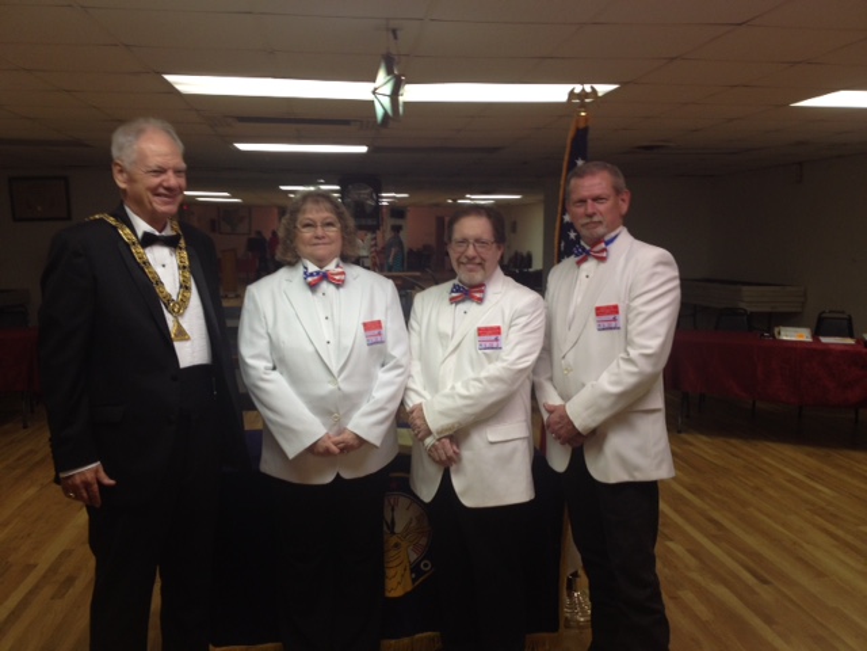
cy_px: 326
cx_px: 434
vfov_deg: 40.7
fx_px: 877
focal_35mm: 35
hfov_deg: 52.6
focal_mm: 4.28
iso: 50
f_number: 2.4
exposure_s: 1/30
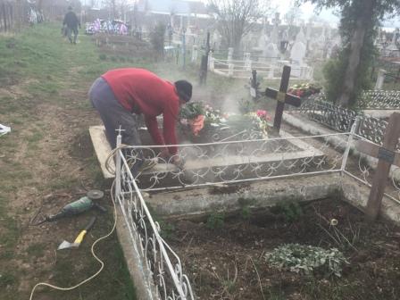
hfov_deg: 61.7
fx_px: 335
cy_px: 150
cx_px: 200
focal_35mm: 29
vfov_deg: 48.2
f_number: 2.2
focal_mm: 4.15
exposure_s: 1/860
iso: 32
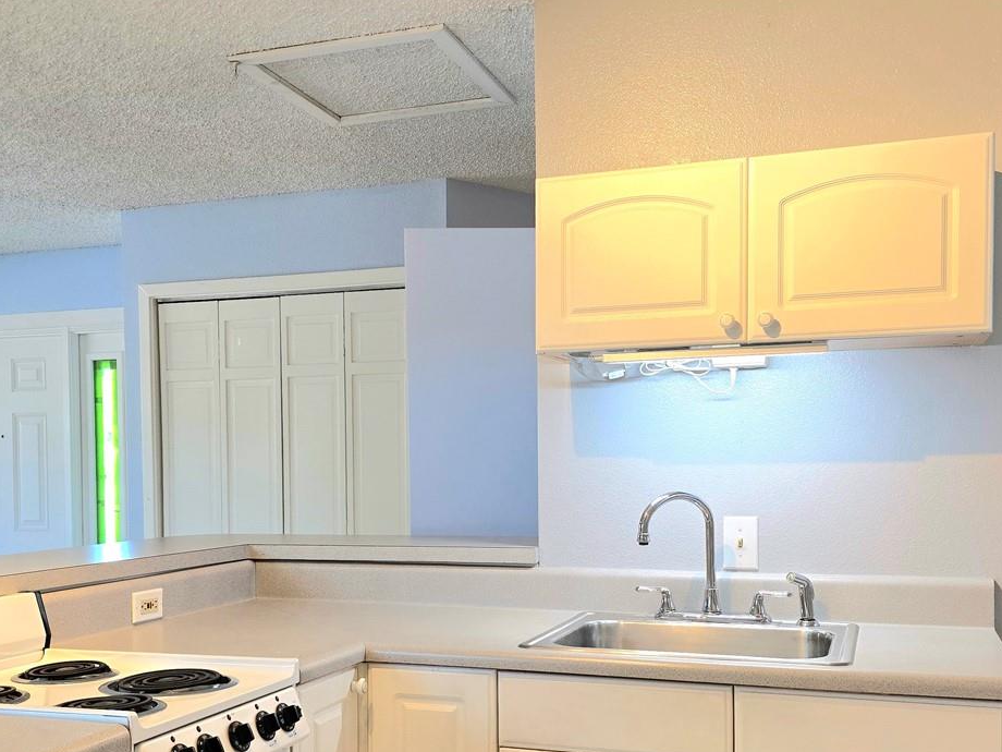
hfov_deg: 46.7
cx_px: 430
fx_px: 1158
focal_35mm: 40
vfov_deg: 35.5
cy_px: 511
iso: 160
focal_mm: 6.3
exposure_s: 1/120
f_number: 1.7
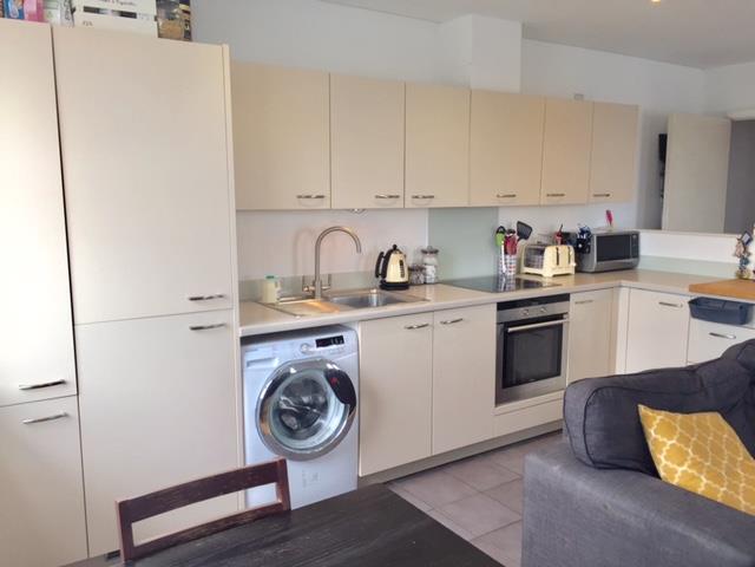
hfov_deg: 61.7
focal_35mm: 29
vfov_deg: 48.2
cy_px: 284
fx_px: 633
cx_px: 378
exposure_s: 1/50
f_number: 2.2
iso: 40
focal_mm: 4.15
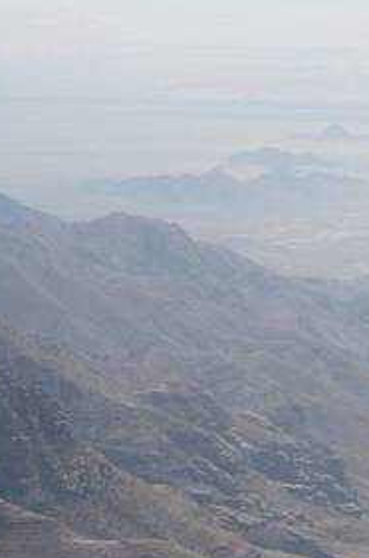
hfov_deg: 5.2
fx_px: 4048
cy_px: 548
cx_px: 437
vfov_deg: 7.8
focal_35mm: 262
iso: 125
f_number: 8
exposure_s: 1/250
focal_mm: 70
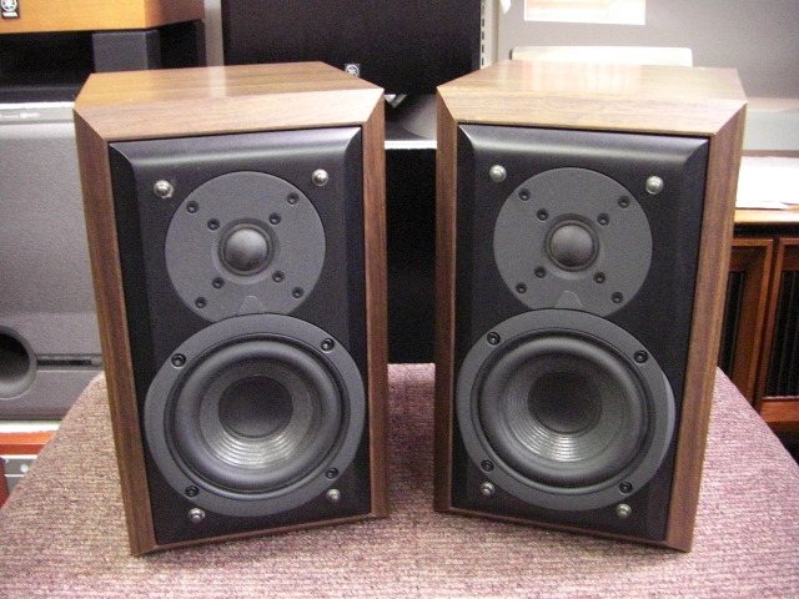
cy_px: 300
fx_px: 877
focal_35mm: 38
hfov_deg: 49.0
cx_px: 400
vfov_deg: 37.7
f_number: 3.4
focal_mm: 6.3
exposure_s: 1/15
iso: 800
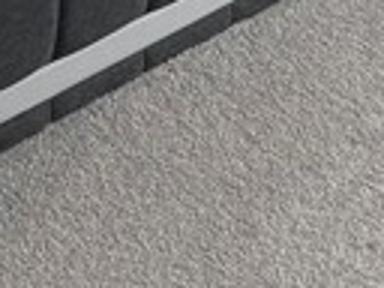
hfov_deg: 10.3
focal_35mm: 192
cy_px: -492
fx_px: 2130
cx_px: 270
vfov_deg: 7.1
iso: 100
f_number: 1.78
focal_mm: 6.76
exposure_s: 1/742
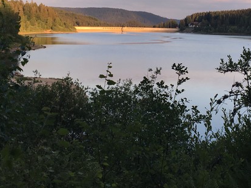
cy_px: 30
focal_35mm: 70
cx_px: 182
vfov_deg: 20.7
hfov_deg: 27.4
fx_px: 508
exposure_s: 1/366
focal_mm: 4.15
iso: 25
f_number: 2.2
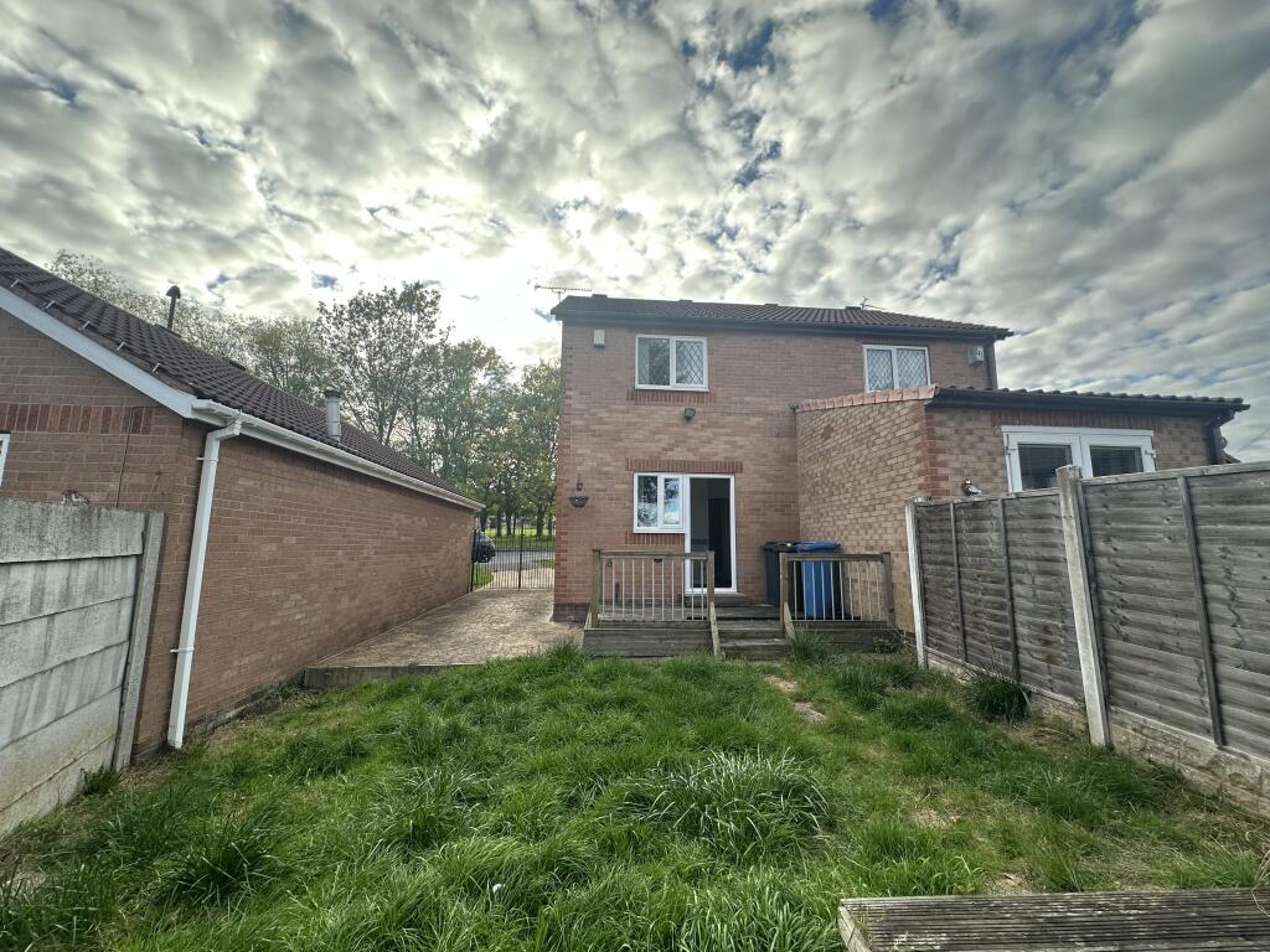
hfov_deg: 102.1
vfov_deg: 85.7
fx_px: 514
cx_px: 635
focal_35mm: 14
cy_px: 476
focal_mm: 2.22
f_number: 2.2
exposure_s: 1/596
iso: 40
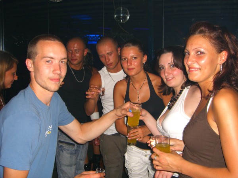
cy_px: 89
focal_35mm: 38
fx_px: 261
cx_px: 119
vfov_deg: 37.7
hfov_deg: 49.0
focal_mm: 7.9
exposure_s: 1/60
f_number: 2.8
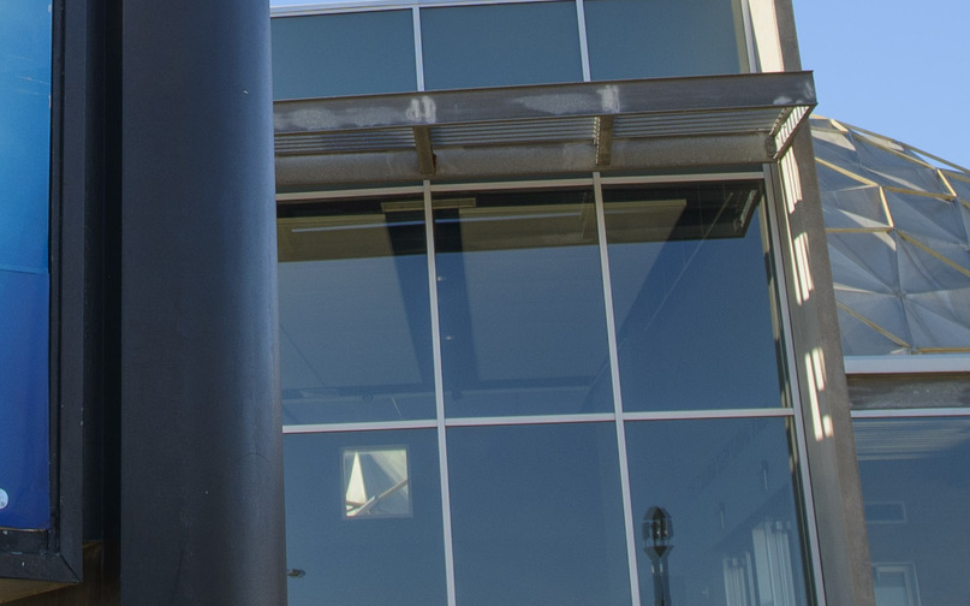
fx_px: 2326
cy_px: -382
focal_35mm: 88
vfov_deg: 13.7
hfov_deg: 23.0
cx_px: 105
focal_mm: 17
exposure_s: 1/250
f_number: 6.3
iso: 100
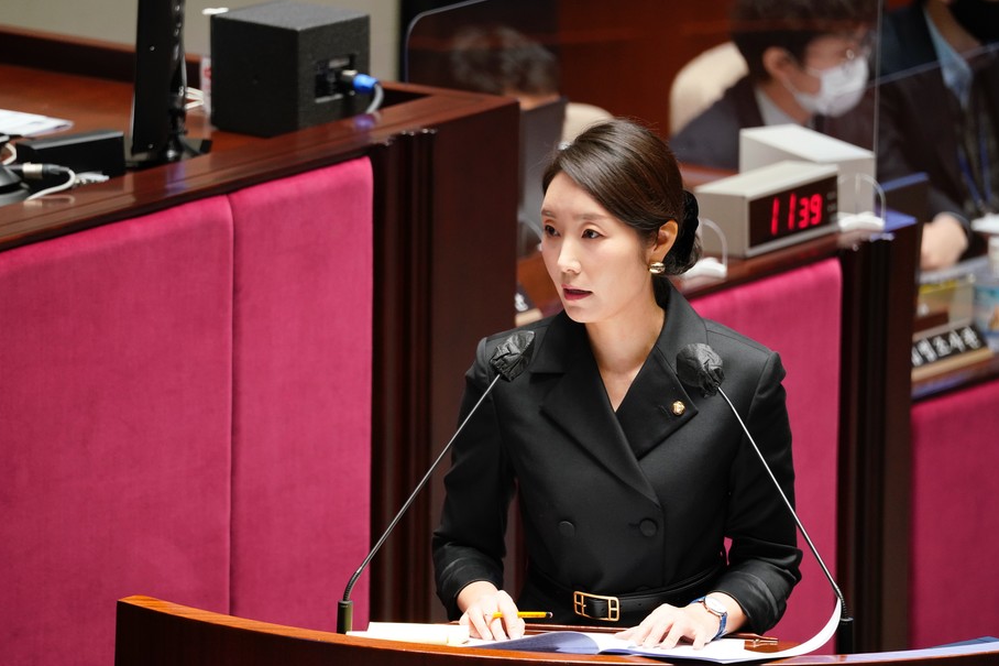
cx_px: 484
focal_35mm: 423
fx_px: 11735
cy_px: 317
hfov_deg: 4.9
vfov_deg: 3.2
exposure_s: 1/60
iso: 3200
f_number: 6.3
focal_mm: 400
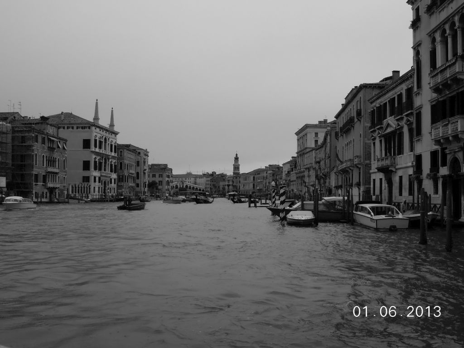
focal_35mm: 40
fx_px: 536
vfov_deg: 36.0
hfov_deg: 46.8
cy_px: 174
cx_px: 232
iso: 160
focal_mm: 7.2
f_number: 4.6
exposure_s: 1/500
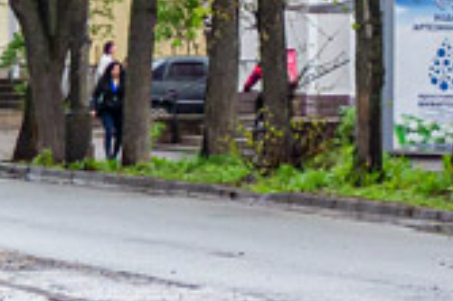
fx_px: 6587
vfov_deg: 2.6
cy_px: -445
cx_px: -203
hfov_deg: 3.9
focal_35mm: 524
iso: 125
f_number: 4
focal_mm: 27.22
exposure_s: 1/200
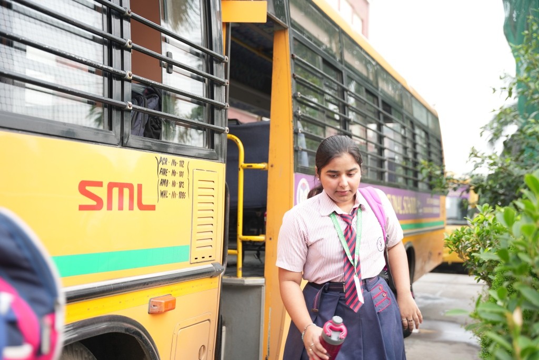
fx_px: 626
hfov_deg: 46.6
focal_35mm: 42
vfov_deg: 32.0
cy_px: 180
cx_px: 270
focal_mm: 41.8
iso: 200
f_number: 2.8
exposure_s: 1/200
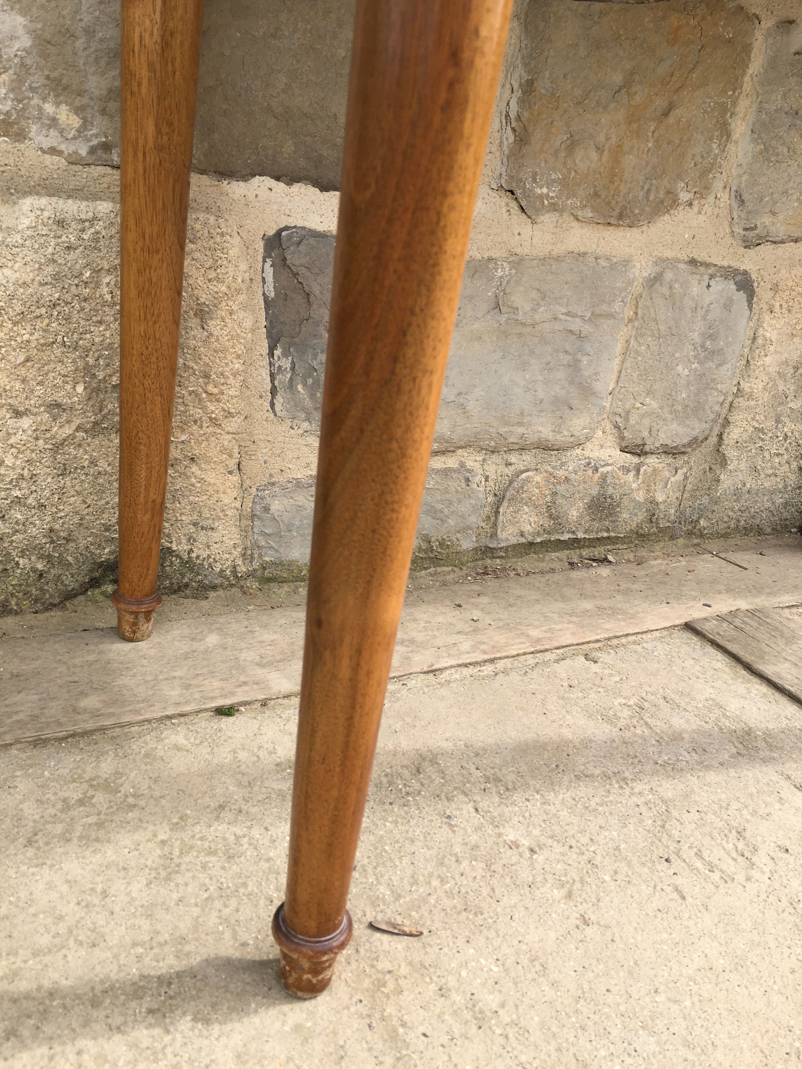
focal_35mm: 29
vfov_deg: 61.7
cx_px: 401
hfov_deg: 48.2
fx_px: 896
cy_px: 534
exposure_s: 1/503
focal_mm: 4.15
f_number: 2.2
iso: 25
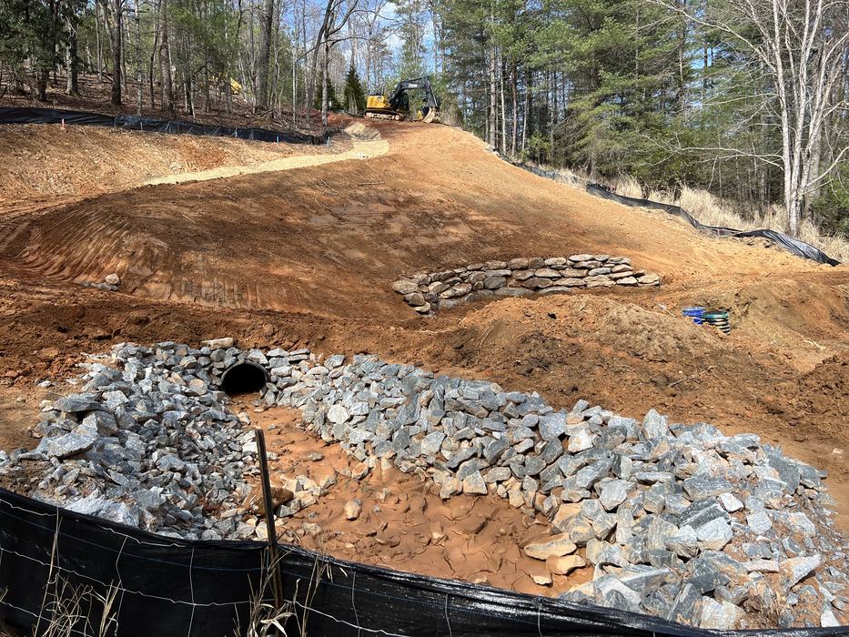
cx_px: 424
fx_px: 638
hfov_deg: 67.3
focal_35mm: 26
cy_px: 318
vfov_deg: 53.1
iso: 50
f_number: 1.5
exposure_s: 1/1468
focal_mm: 5.7
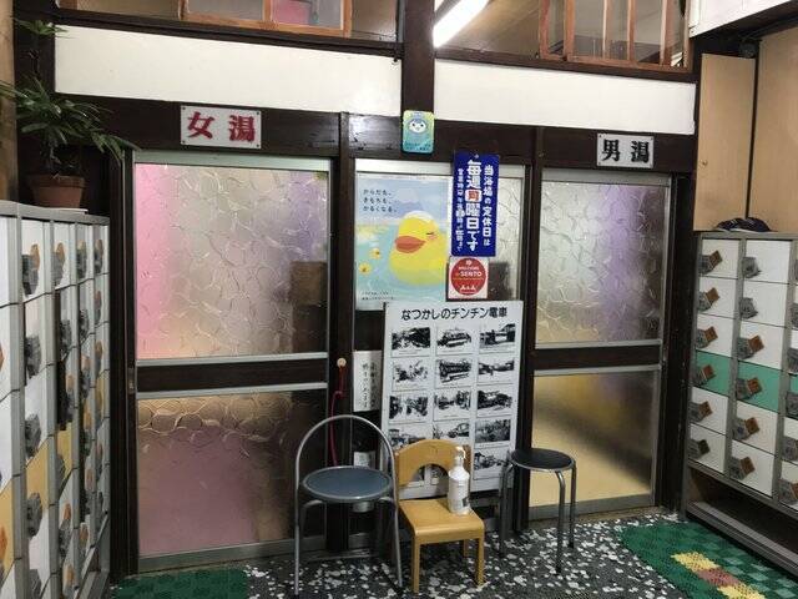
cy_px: 300
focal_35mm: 28
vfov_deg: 49.7
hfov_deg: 63.4
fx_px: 645
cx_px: 399
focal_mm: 3.99
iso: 100
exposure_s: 1/30
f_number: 1.8
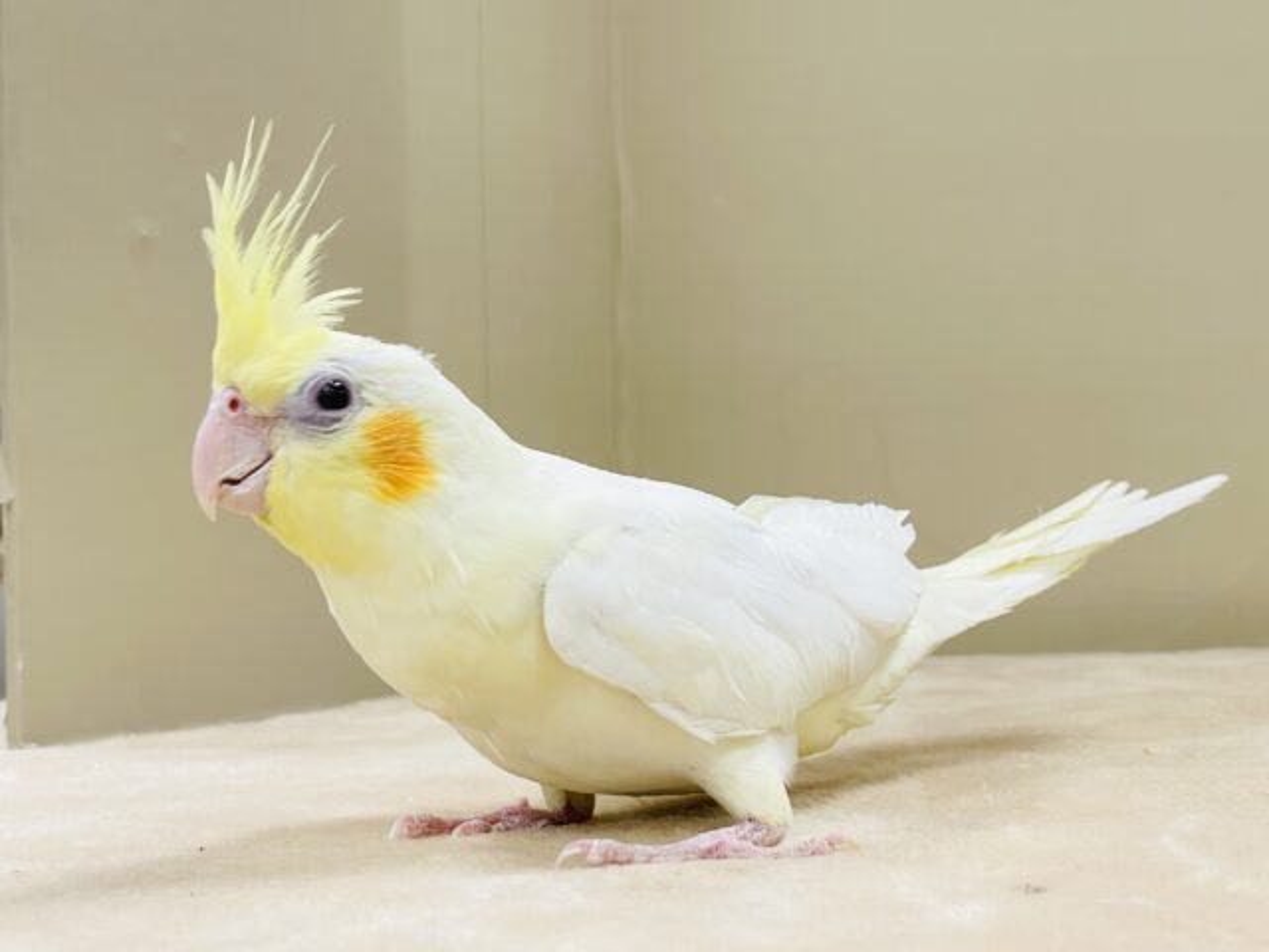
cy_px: 476
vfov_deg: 28.0
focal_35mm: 52
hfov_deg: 36.8
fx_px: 1906
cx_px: 634
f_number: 2
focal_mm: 6
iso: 80
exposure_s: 1/99
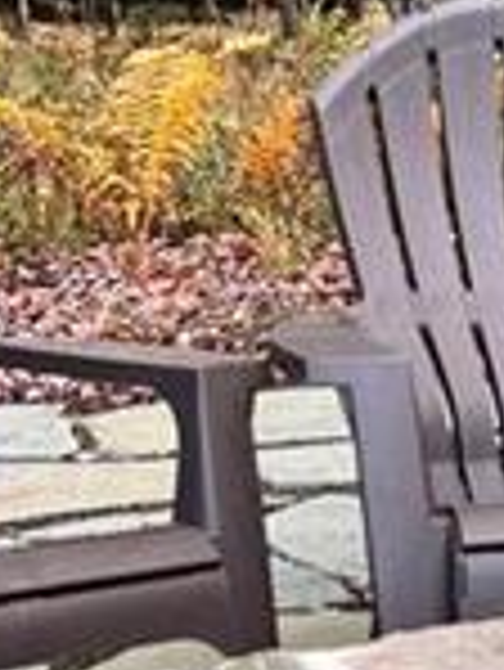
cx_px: 801
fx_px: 2598
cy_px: 270
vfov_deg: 14.7
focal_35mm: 134
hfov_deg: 10.6
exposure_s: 1/223
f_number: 1.5
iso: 50
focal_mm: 5.7
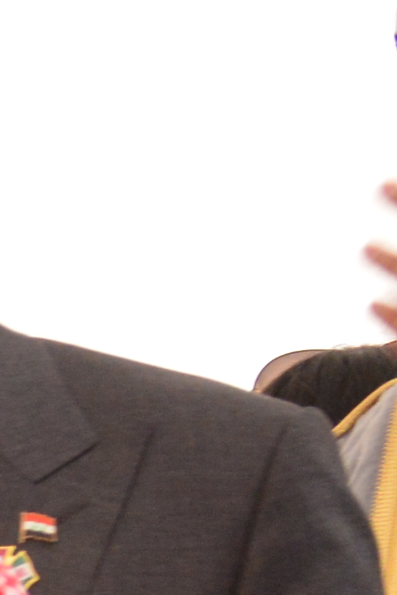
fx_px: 4631
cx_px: -1506
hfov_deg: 4.3
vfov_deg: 7.0
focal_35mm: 280
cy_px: 1290
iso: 1600
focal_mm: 34
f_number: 4.5
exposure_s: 1/125
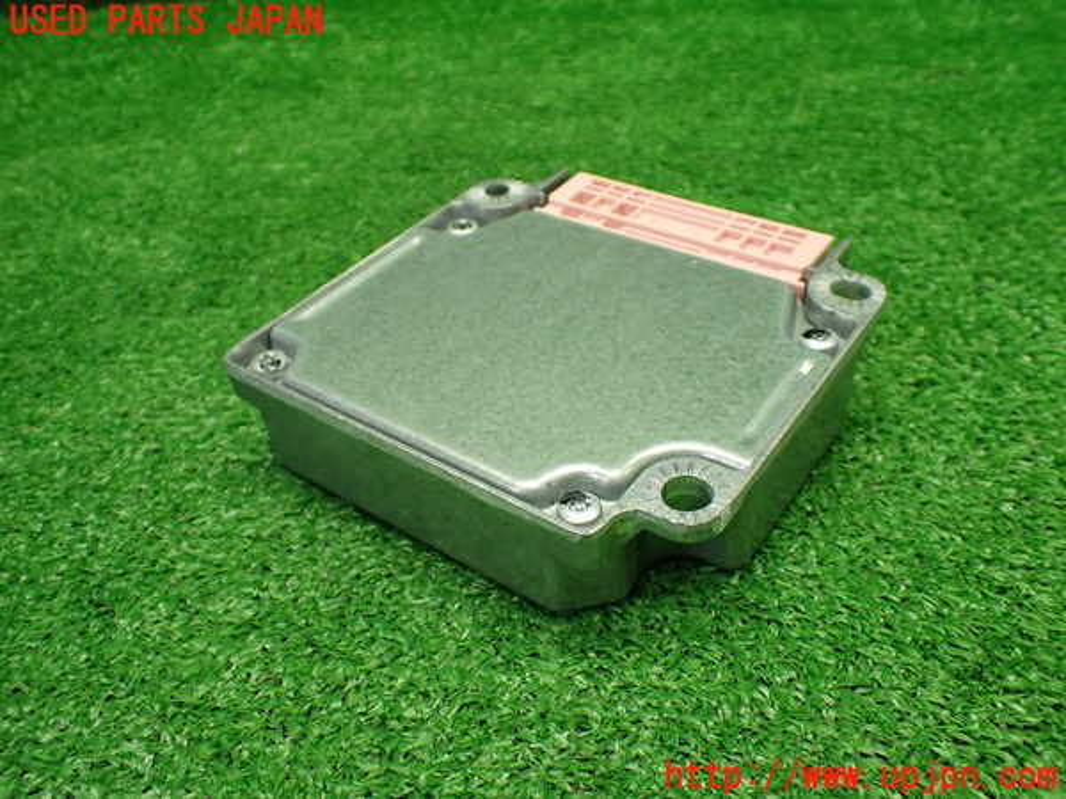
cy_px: 400
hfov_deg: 60.0
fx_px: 924
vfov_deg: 46.8
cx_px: 533
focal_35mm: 30
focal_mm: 5.4
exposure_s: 1/125
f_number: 2.3
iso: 500
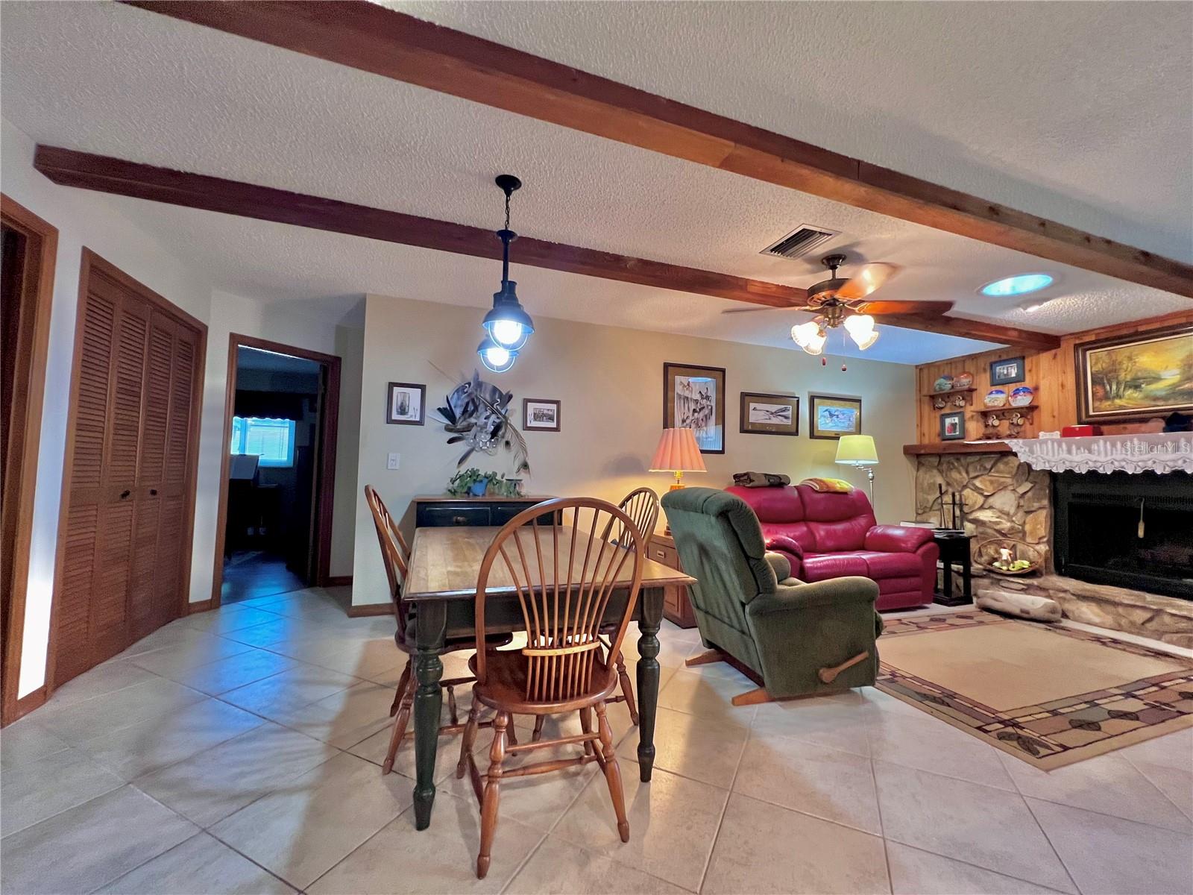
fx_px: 448
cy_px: 448
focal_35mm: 13
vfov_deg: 89.9
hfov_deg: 106.2
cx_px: 596
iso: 250
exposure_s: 1/60
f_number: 1.8
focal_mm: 1.57
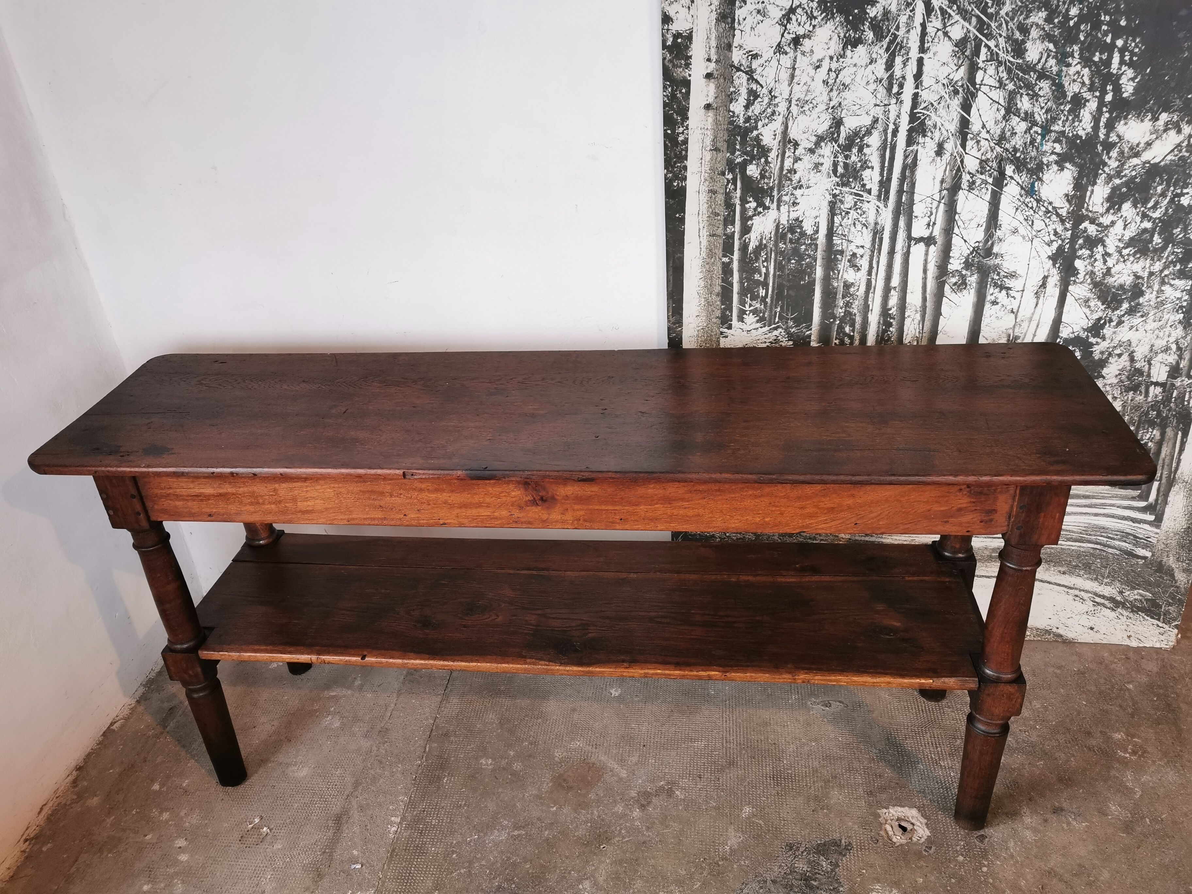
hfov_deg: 65.3
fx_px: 930
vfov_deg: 51.4
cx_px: 596
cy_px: 447
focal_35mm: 27
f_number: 1.6
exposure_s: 1/40
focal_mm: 5.56
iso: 320
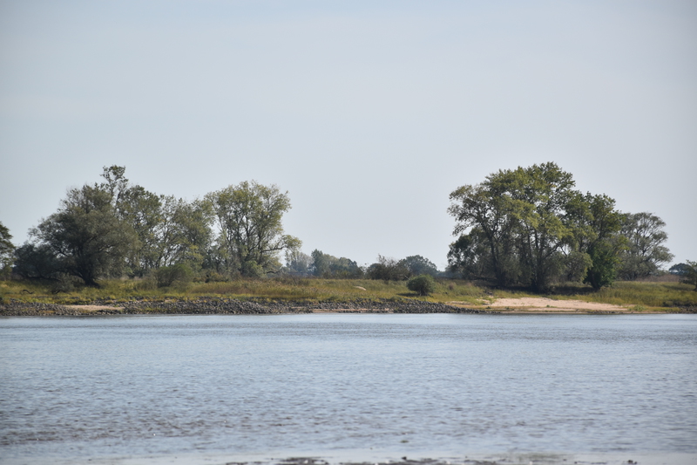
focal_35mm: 210
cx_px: 348
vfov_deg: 6.5
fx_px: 4065
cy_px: 232
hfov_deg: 9.8
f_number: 7.1
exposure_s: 1/800
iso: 200
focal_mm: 140
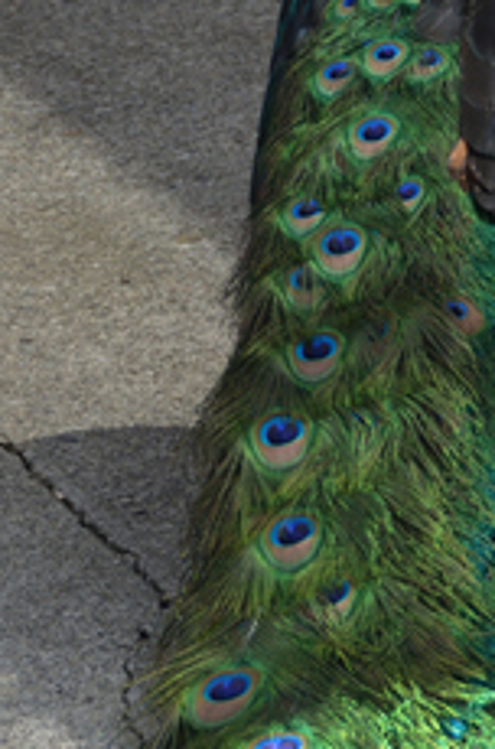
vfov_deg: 6.5
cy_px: 65
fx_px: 6619
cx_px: 399
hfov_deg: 4.3
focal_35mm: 319
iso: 140
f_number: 5
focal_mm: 70
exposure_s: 1/320
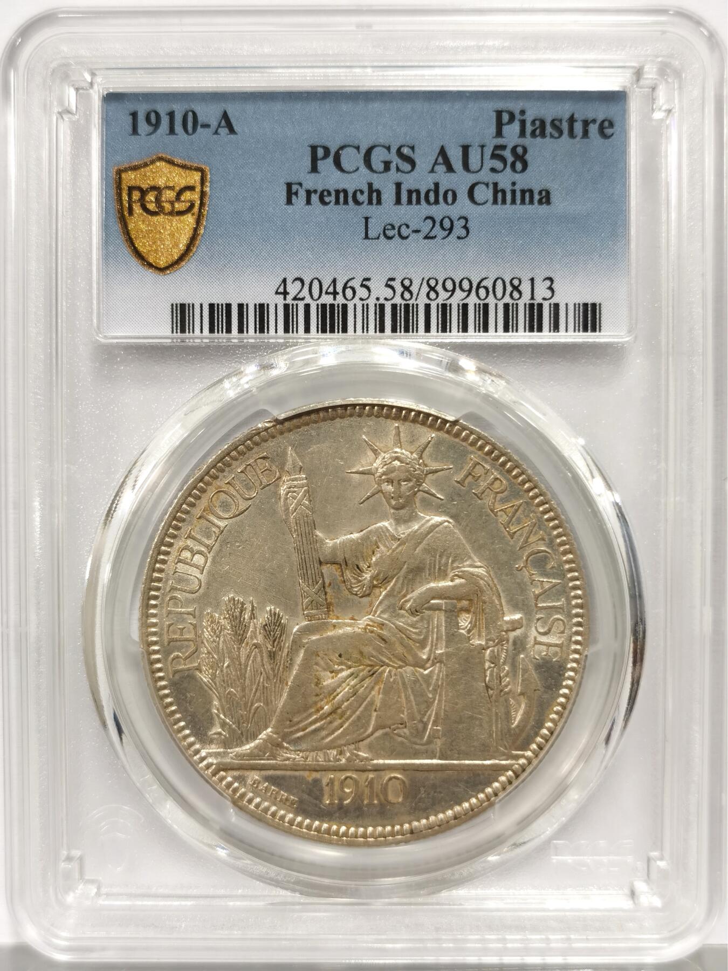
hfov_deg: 27.0
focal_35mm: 54
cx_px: 364
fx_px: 1514
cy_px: 486
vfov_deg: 35.5
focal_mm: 5.56
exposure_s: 1/100
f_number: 16
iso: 125
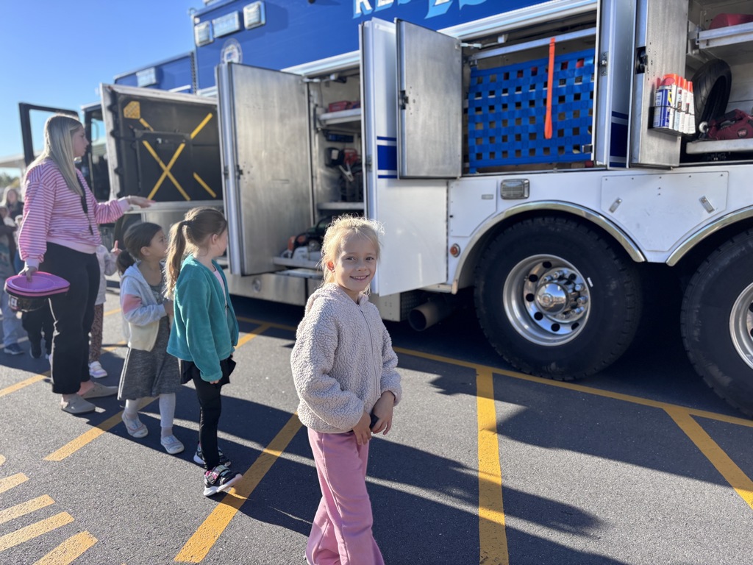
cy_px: 282
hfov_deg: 67.3
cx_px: 376
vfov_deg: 53.1
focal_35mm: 26
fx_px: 566
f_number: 1.6
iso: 50
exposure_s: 1/1115
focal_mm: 5.96
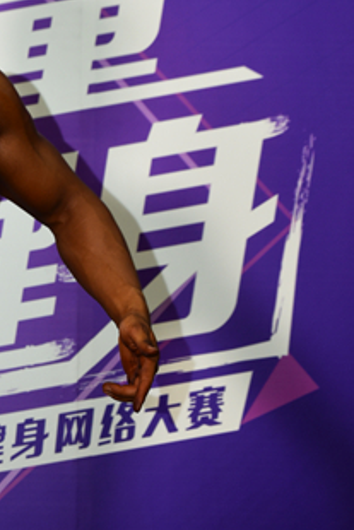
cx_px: -132
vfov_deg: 14.1
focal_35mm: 145
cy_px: 309
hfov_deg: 9.3
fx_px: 2136
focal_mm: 50
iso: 800
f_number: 4
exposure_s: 1/160
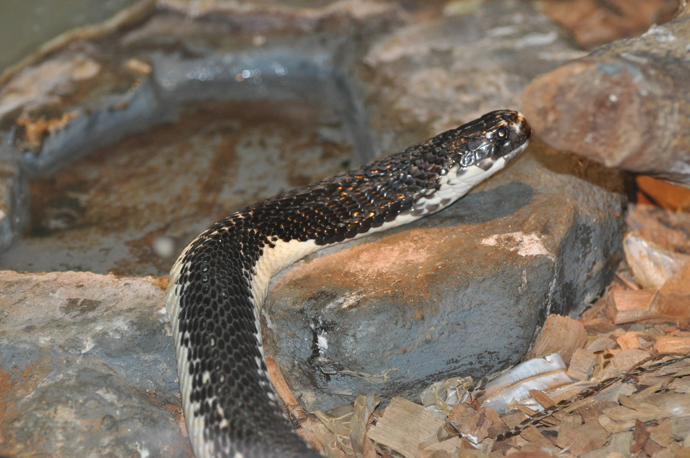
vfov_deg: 9.1
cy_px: 229
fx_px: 2872
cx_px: 345
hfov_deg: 13.7
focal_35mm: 150
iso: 800
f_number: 4.5
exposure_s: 1/60
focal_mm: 100
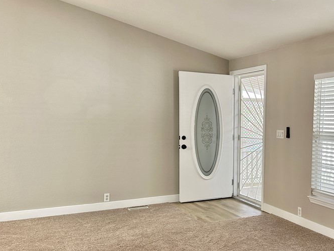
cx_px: 237
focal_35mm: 37
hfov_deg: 48.8
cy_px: 149
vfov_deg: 38.5
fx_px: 357
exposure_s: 1/60
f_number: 1.78
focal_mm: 6.86
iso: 200
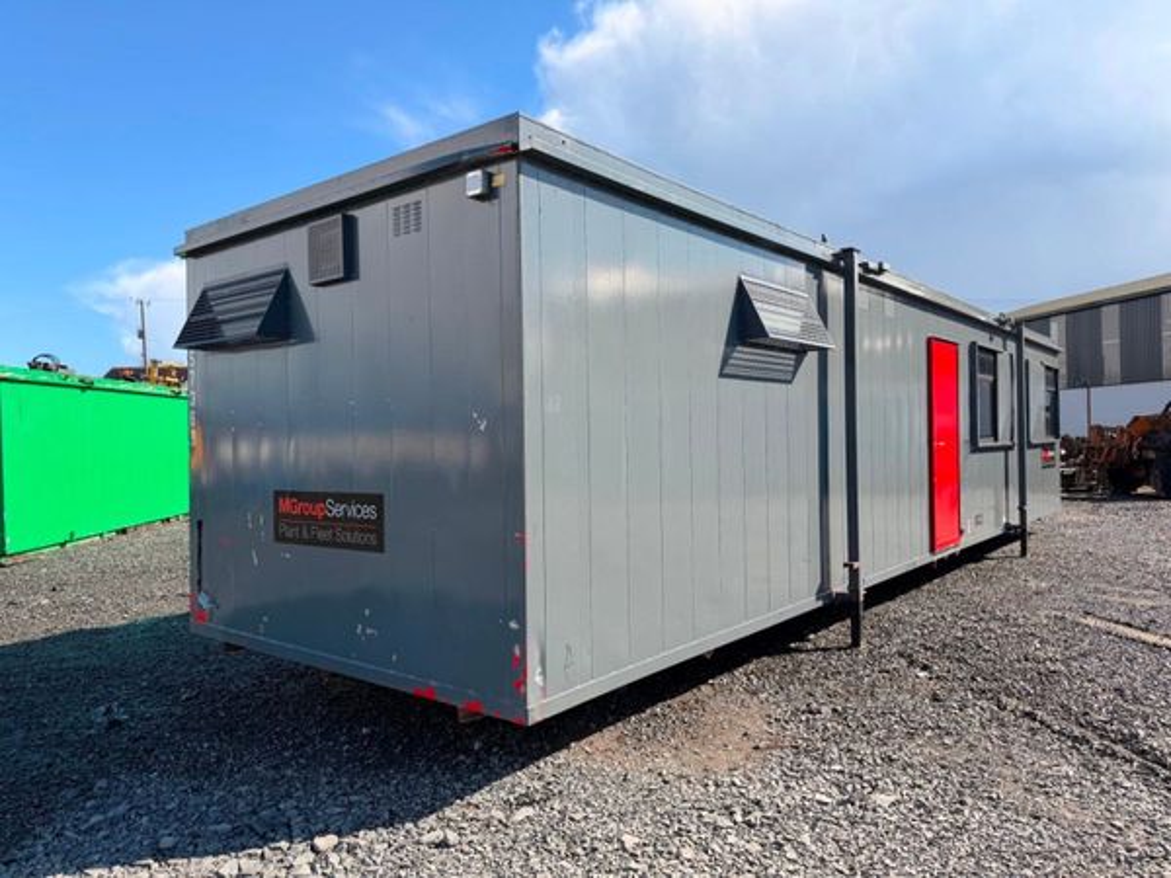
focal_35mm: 24
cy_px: 439
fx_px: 812
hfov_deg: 71.6
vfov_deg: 56.8
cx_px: 586
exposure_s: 1/2801
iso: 80
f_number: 1.78
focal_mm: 6.76
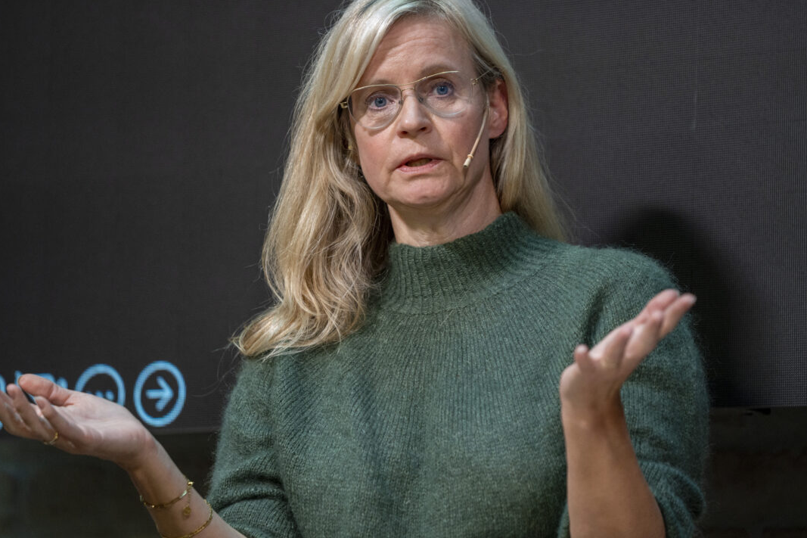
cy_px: 241
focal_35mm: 225
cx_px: 437
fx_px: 5043
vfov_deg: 6.1
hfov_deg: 9.1
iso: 800
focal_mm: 200
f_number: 2.8
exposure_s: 1/160
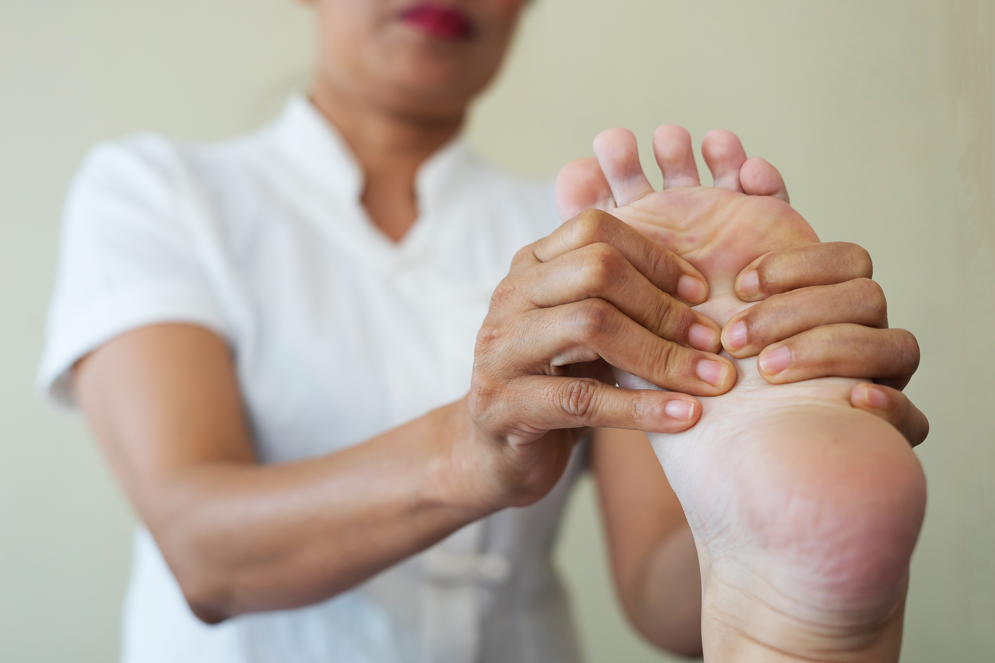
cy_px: 332
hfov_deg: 39.6
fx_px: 1382
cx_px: 498
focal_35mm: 50
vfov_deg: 27.0
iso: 400
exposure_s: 1/100
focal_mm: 50
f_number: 3.5
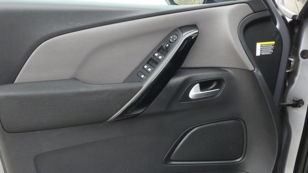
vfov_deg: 21.0
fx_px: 465
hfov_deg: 36.5
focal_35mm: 57
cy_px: 102
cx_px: 121
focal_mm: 7.8
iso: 320
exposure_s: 1/80
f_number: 5.6
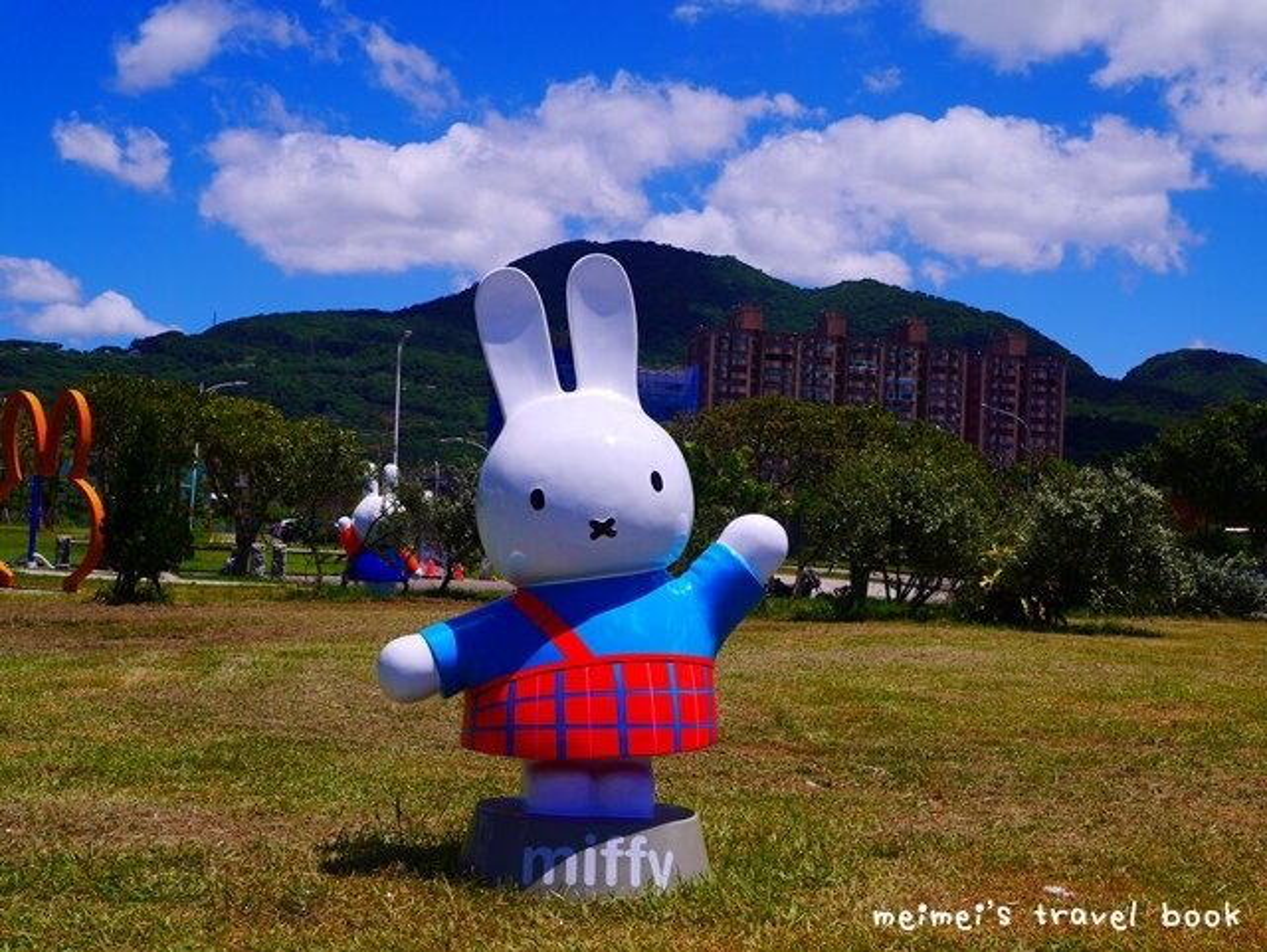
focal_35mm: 48
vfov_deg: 30.3
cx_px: 634
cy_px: 476
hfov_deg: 39.6
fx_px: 1758
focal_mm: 24
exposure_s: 1/500
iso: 160
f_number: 11
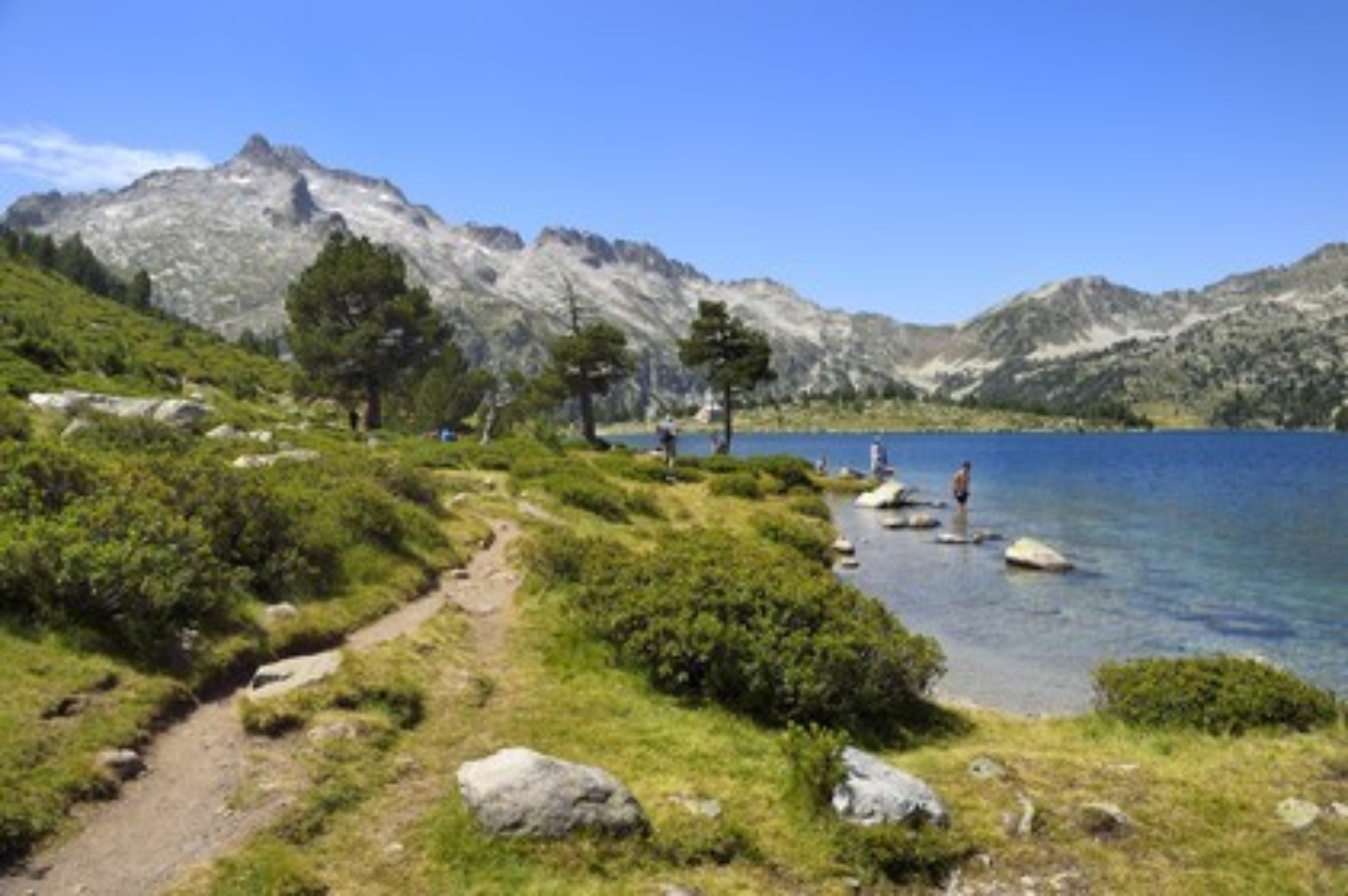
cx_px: 674
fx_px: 973
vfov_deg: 49.5
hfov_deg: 69.4
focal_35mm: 26
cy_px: 448
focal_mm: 26
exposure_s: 1/250
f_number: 13
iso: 200
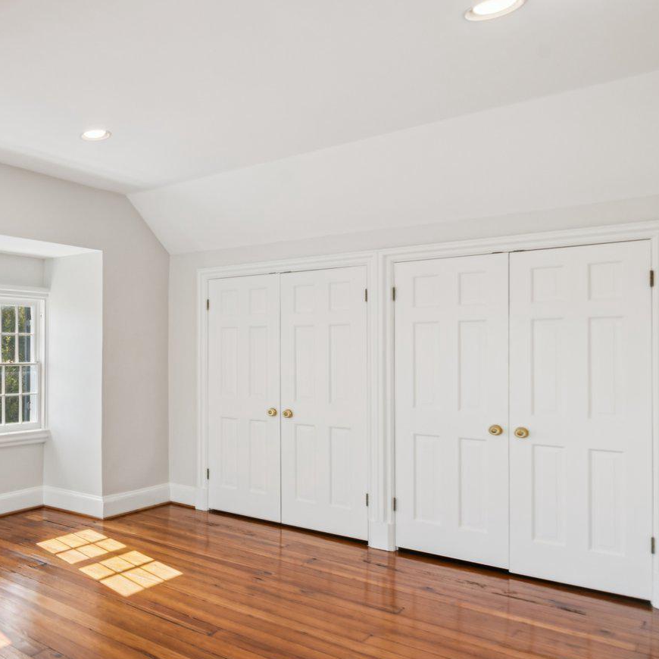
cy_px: 359
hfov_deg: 43.5
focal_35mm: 28
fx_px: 603
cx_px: -75
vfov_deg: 57.2
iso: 100
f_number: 8
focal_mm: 14
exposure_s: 1/50
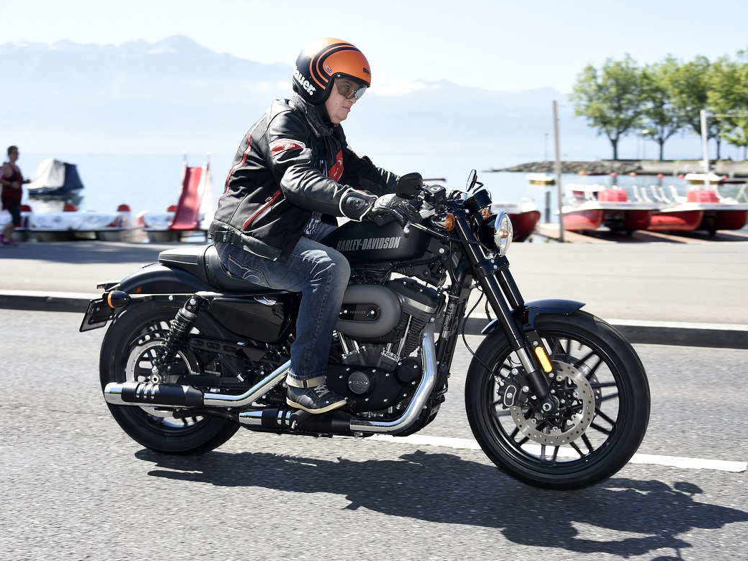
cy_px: 284
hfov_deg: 36.2
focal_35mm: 53
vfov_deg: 27.5
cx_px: 397
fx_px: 1145
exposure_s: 1/500
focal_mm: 48
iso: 200
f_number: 6.3
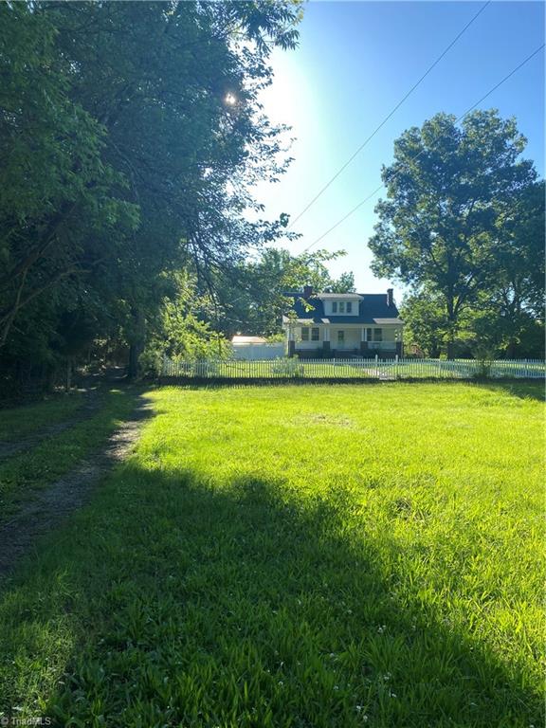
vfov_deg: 67.3
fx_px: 547
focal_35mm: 26
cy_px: 364
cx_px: 273
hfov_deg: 53.1
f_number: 1.8
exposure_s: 1/1429
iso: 32
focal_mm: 4.25
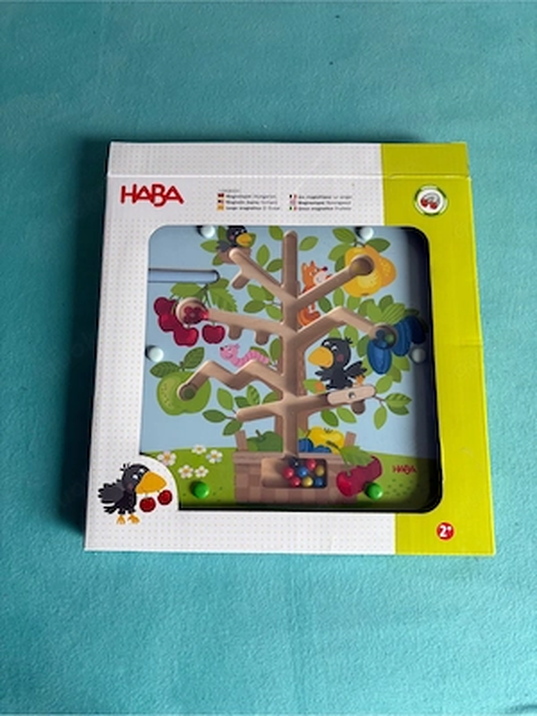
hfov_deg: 53.1
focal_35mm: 26
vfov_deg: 67.3
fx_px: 538
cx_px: 268
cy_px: 358
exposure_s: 1/60
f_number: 1.6
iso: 160
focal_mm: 5.96
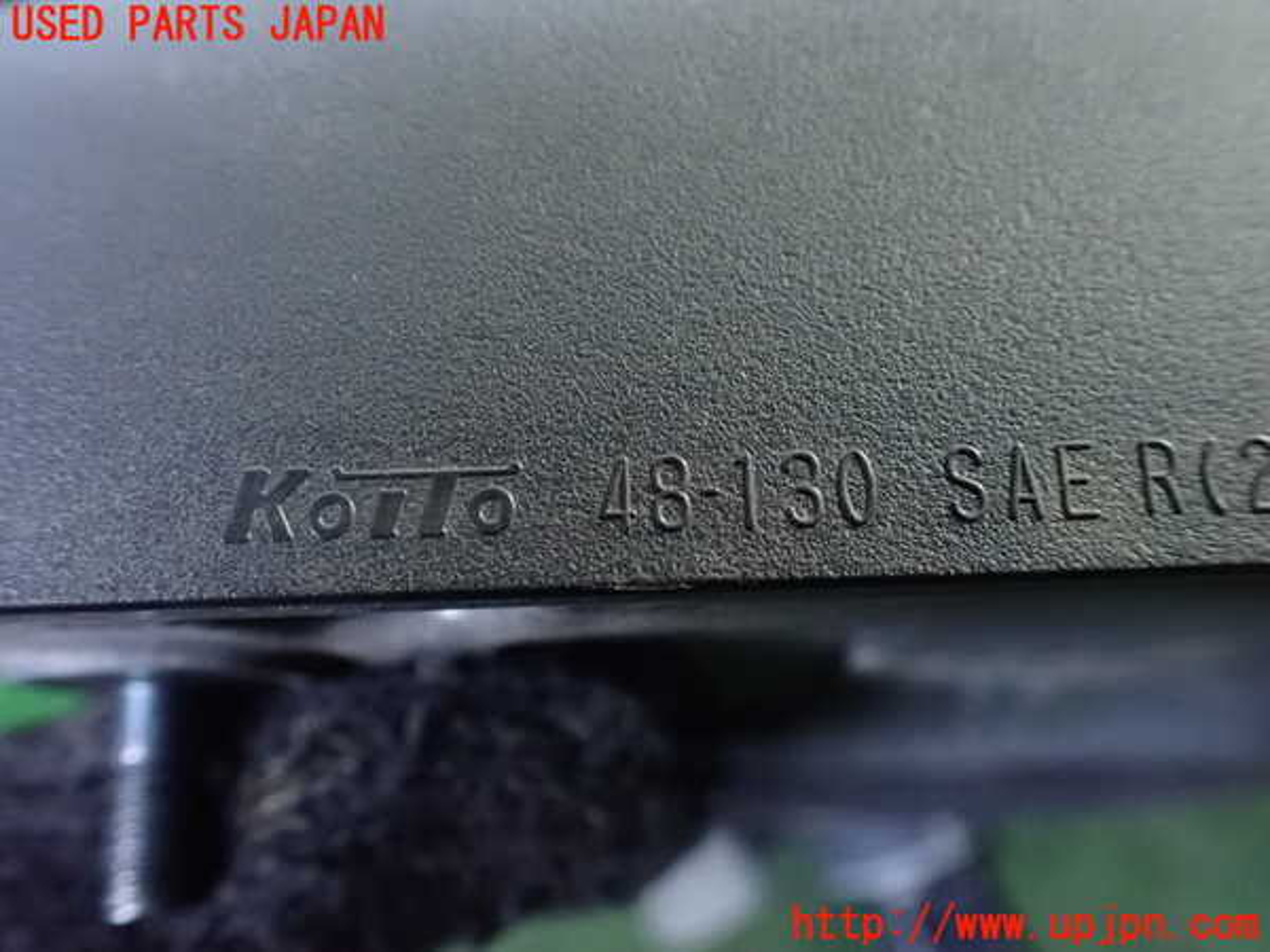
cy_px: 476
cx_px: 635
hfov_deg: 60.0
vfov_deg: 46.8
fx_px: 1101
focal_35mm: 30
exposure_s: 1/30
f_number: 2.3
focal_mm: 5.4
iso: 1600
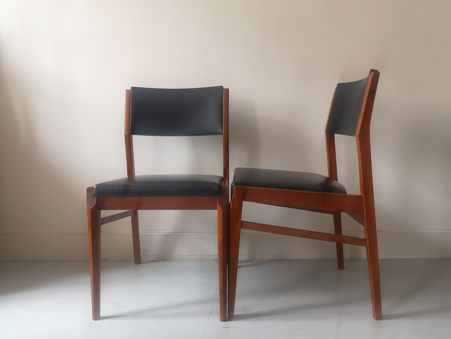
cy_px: 170
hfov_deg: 65.3
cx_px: 226
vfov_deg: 51.4
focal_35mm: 27
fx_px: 352
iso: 200
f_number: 1.8
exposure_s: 1/33.3
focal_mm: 3.95
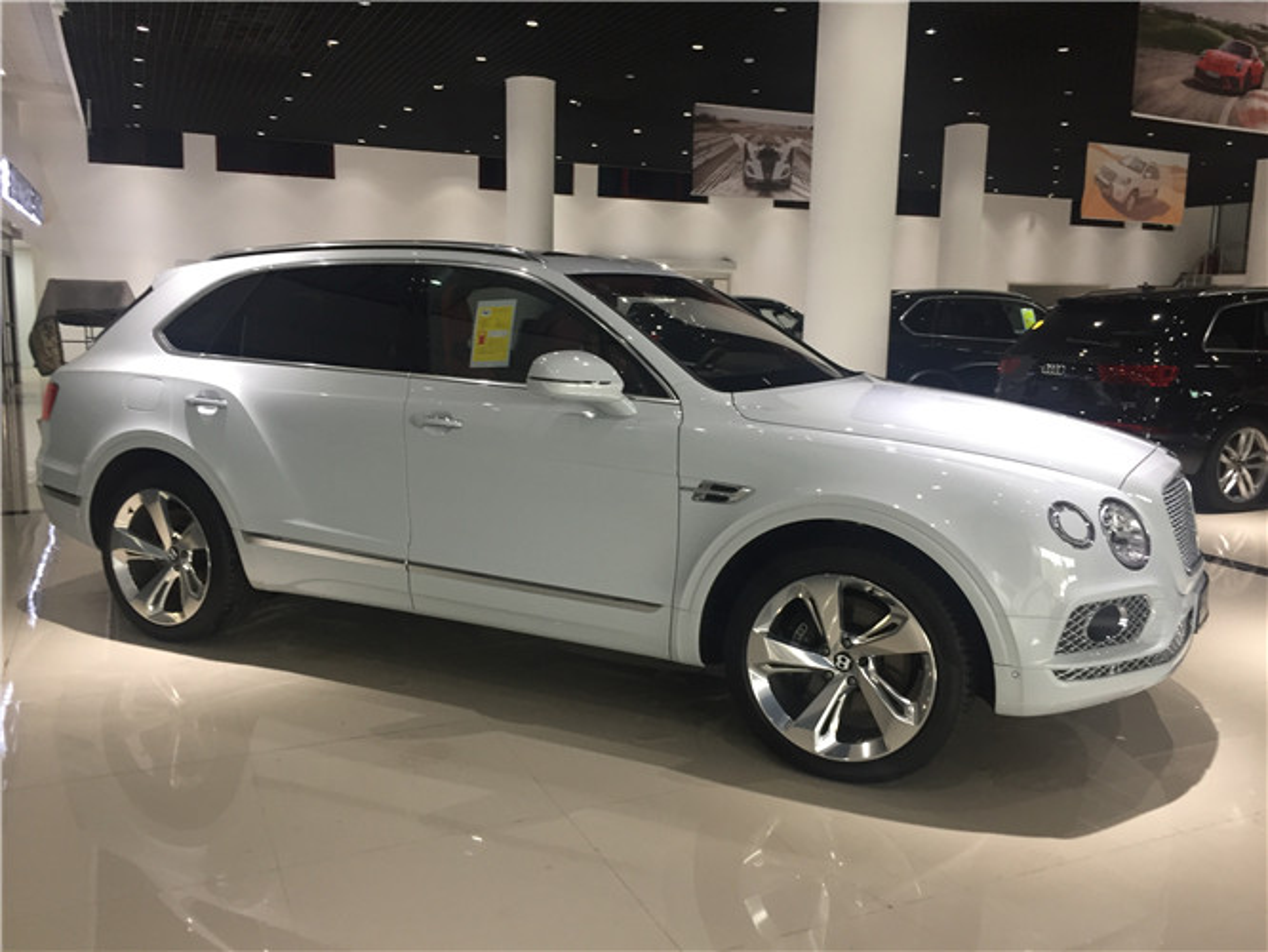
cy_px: 476
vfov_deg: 48.3
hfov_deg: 61.6
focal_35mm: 29
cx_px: 634
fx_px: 1063
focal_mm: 4.15
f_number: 2.2
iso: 100
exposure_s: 1/33
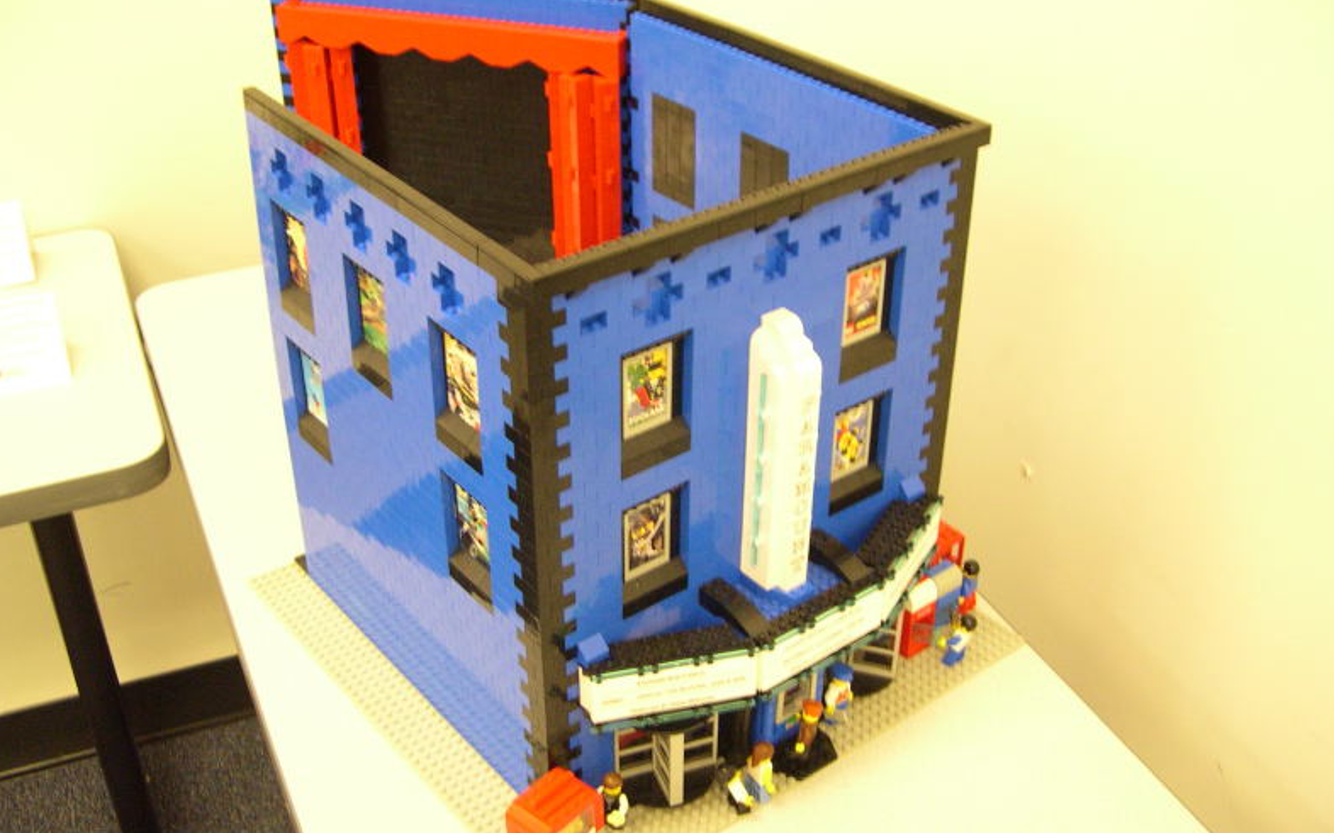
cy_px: 463
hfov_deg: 48.2
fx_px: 1490
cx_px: 664
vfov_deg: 31.2
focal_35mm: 41
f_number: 2.8
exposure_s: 1/8
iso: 400
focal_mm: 8
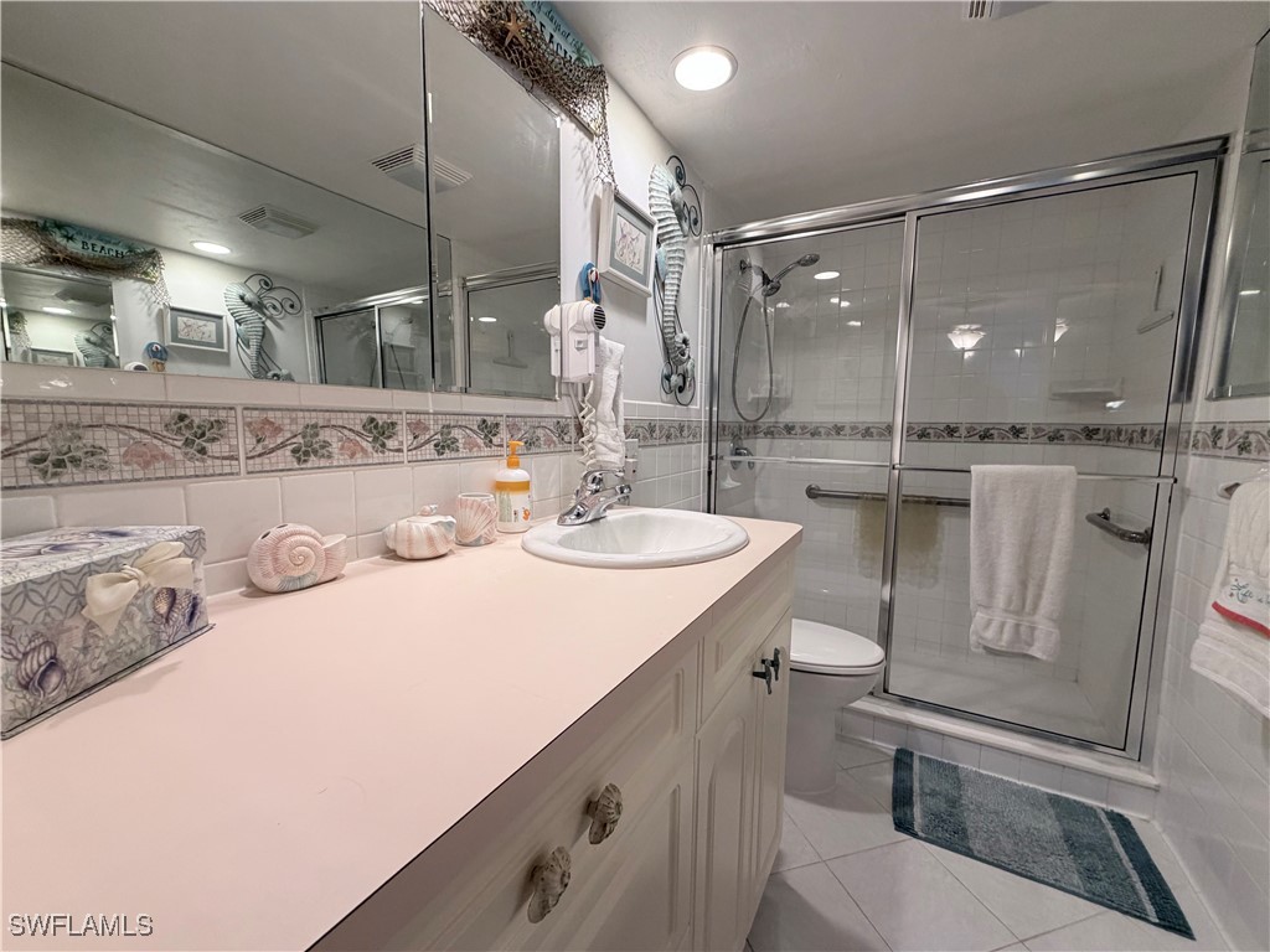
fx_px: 514
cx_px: 635
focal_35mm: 14
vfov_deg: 85.7
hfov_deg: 102.1
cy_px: 476
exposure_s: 1/60
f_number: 2.2
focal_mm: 2.22
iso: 200
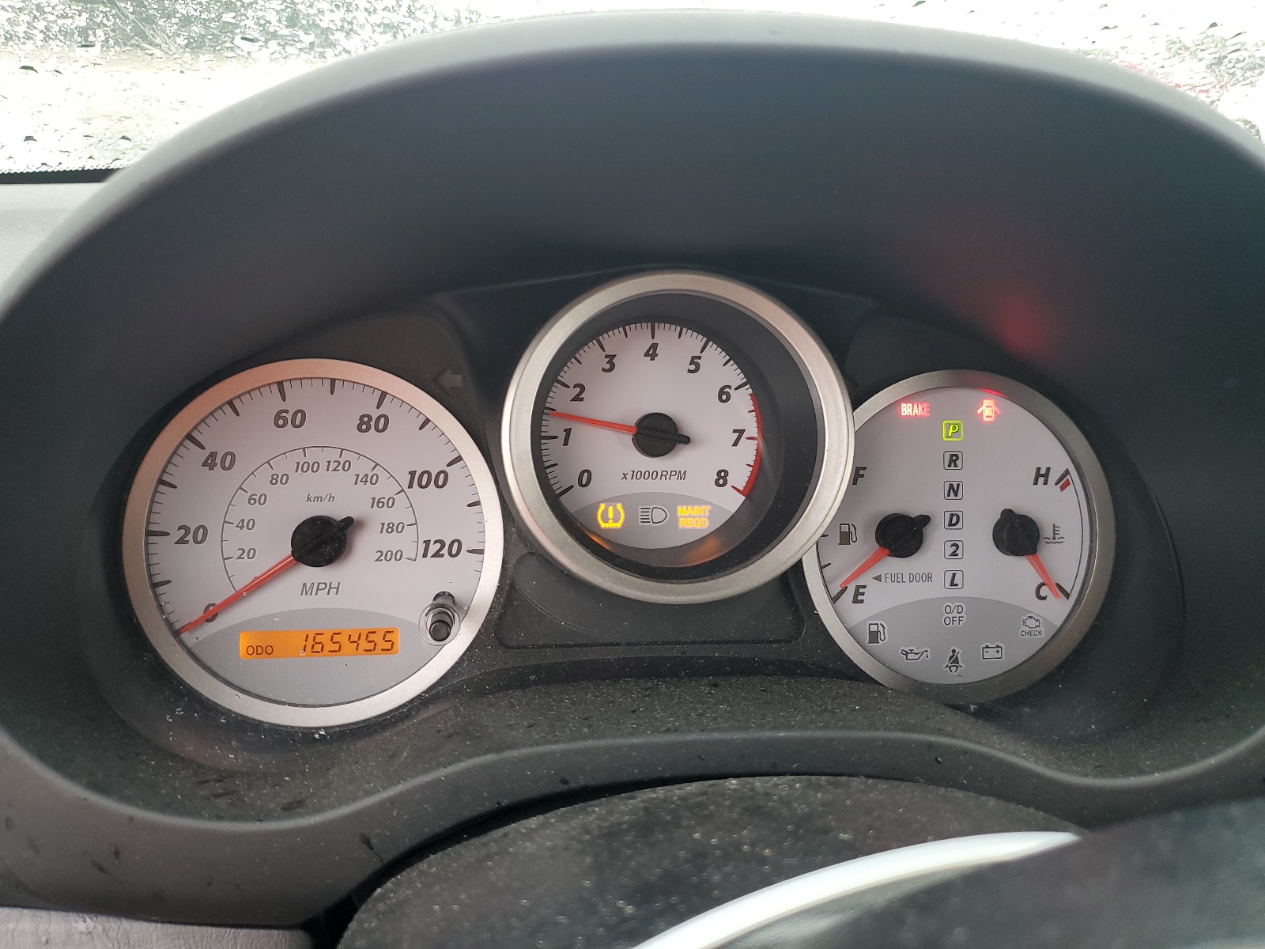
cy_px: 474
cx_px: 632
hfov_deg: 67.3
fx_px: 950
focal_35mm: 26
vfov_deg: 53.1
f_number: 1.5
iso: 69
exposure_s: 1/60.2
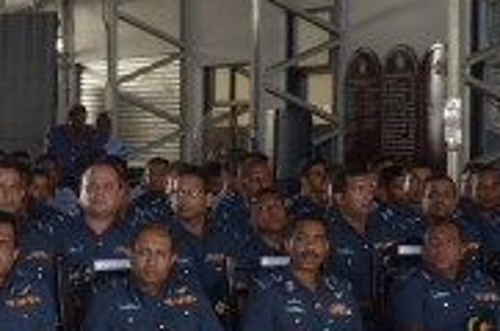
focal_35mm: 129
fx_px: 1788
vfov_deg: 10.6
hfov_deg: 15.8
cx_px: 99
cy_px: 228
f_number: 4
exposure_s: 1/125
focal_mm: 26
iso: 250
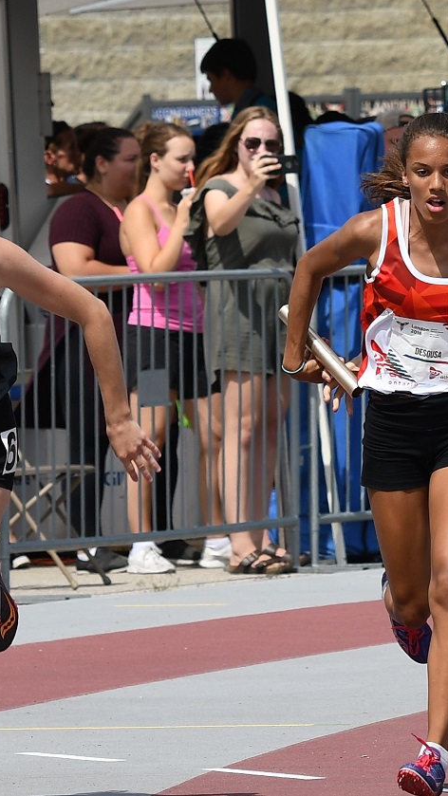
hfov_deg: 4.6
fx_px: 5596
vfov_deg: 8.1
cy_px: 398
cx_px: 565
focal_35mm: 265
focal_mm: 112
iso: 125
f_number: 5.6
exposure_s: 1/1000
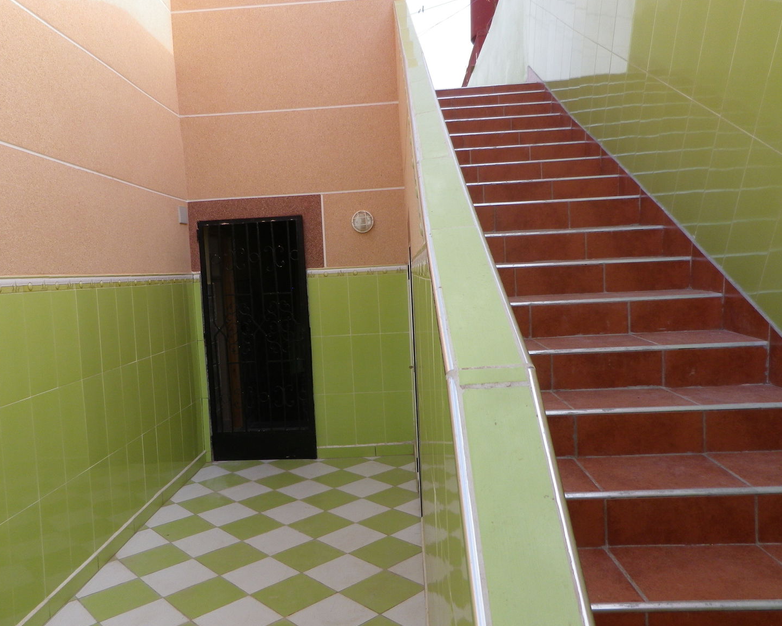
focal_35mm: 27
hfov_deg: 64.0
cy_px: 313
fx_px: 625
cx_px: 365
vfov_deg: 53.2
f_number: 3.5
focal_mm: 4.5
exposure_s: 1/250
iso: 80
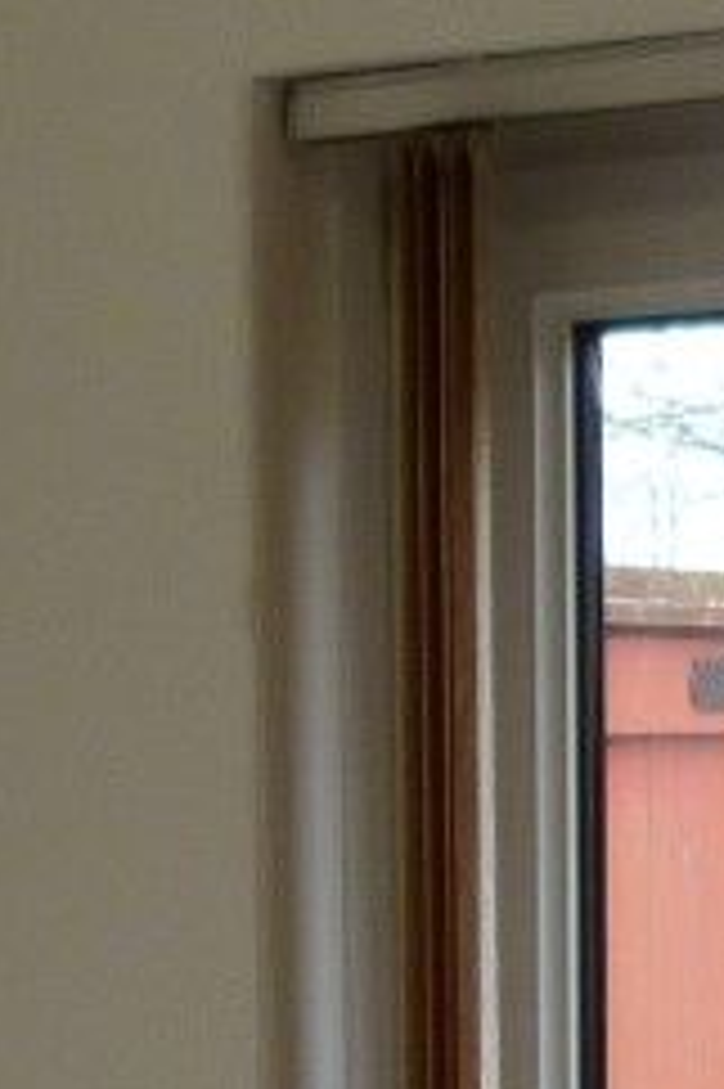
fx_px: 4682
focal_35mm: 155
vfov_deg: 12.6
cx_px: -324
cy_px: 1598
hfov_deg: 8.7
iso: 100
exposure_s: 1/60
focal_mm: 4.5
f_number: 2.8
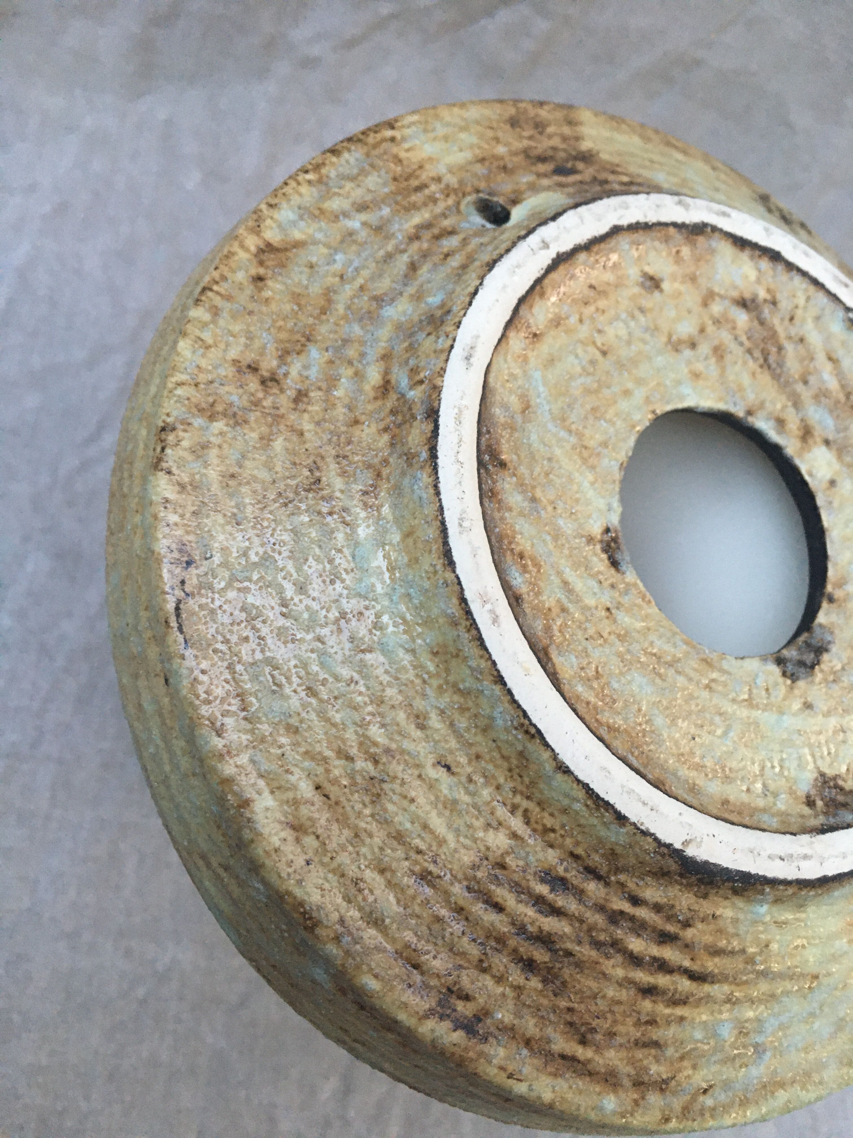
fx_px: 953
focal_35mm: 29
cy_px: 569
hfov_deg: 48.2
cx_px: 426
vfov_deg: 61.7
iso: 200
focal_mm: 4.15
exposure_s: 1/33
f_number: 2.2
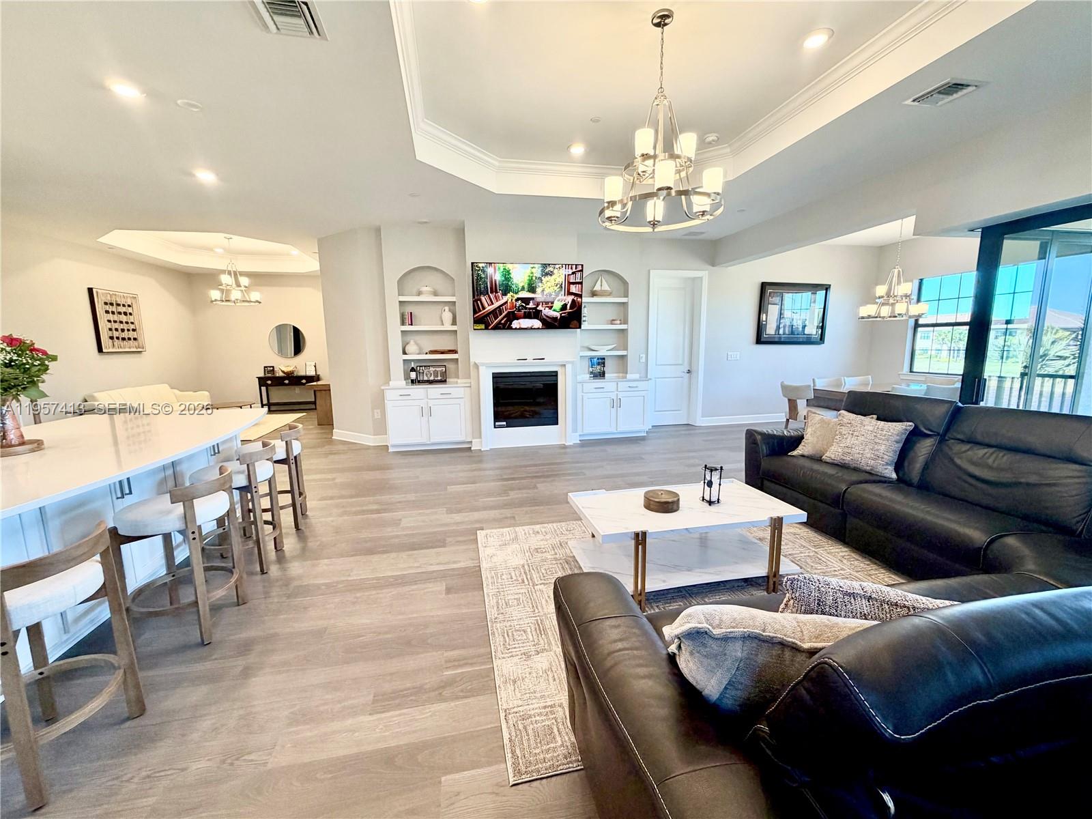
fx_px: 442
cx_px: 546
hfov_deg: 102.1
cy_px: 410
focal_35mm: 14
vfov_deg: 85.7
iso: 200
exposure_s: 1/120
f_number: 2.2
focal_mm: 2.22
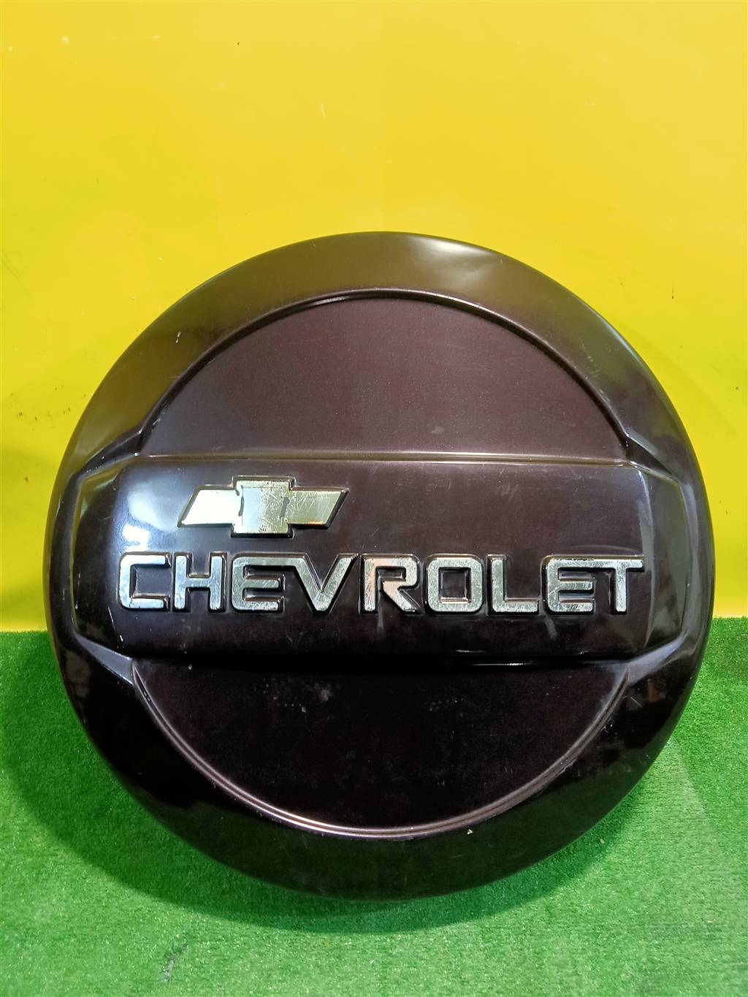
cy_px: 498
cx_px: 374
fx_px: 807
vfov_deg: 63.4
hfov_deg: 49.8
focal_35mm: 28
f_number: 2.2
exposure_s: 1/33.3
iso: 329
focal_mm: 3.65
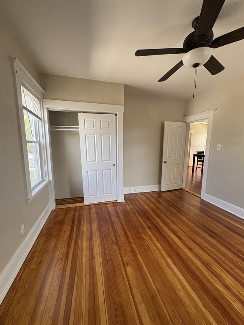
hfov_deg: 85.7
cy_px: 162
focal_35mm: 14
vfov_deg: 102.1
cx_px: 122
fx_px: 132
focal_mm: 2.22
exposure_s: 1/99
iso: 100
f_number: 2.2
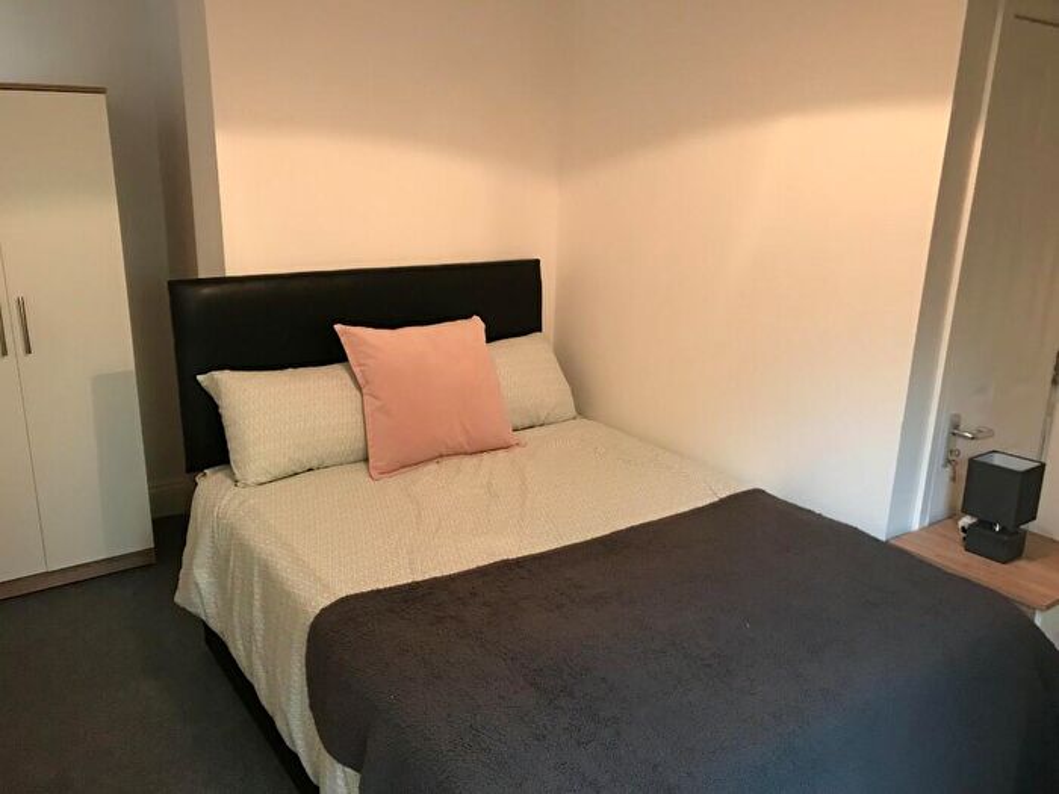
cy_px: 397
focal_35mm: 28
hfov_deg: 63.4
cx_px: 530
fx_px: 857
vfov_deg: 49.7
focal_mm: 3.99
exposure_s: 1/17
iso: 80
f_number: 1.8
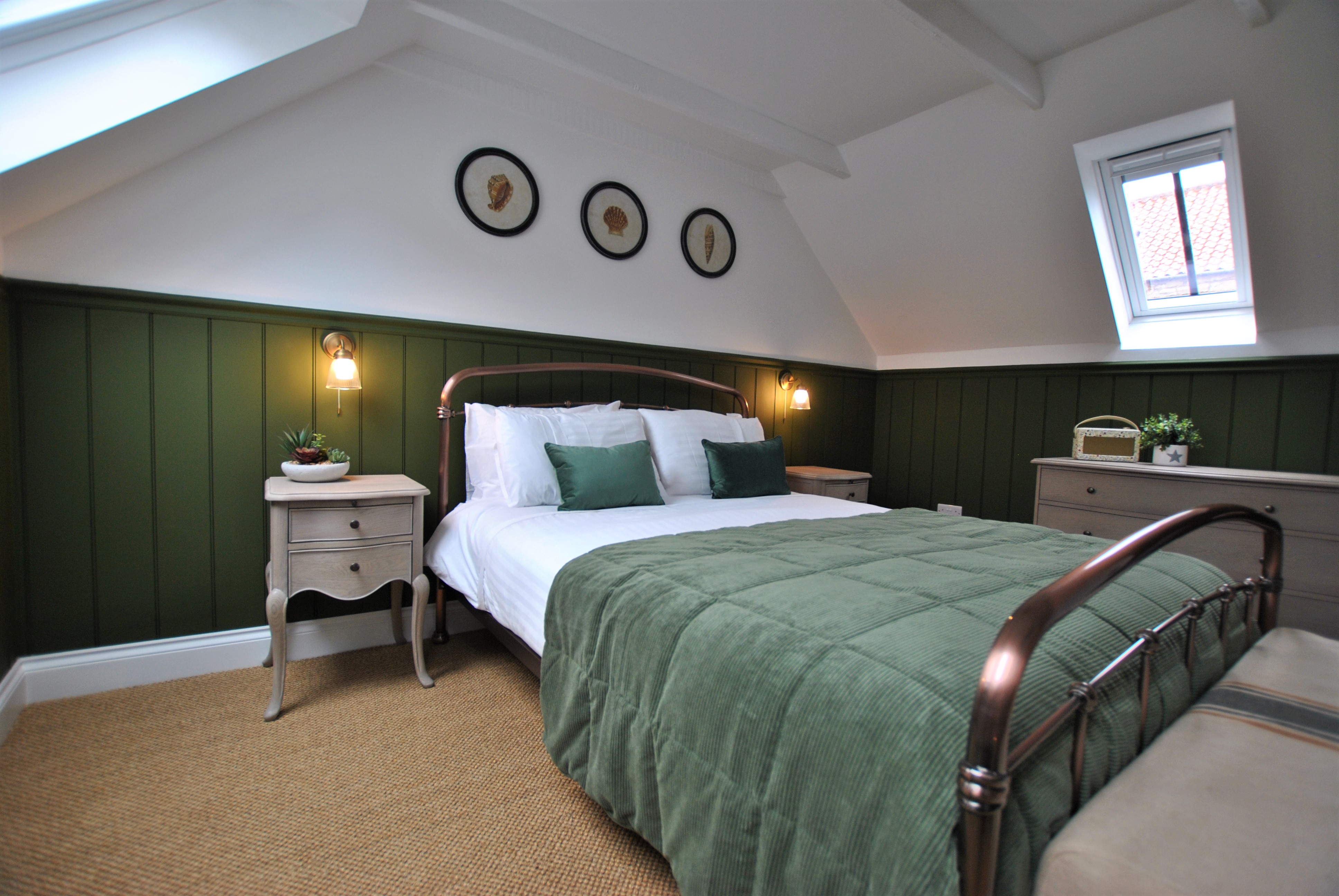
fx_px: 559
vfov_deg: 77.5
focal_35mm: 15
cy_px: 448
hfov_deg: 100.3
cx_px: 670
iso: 200
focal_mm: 10
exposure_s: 1/30
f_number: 3.5
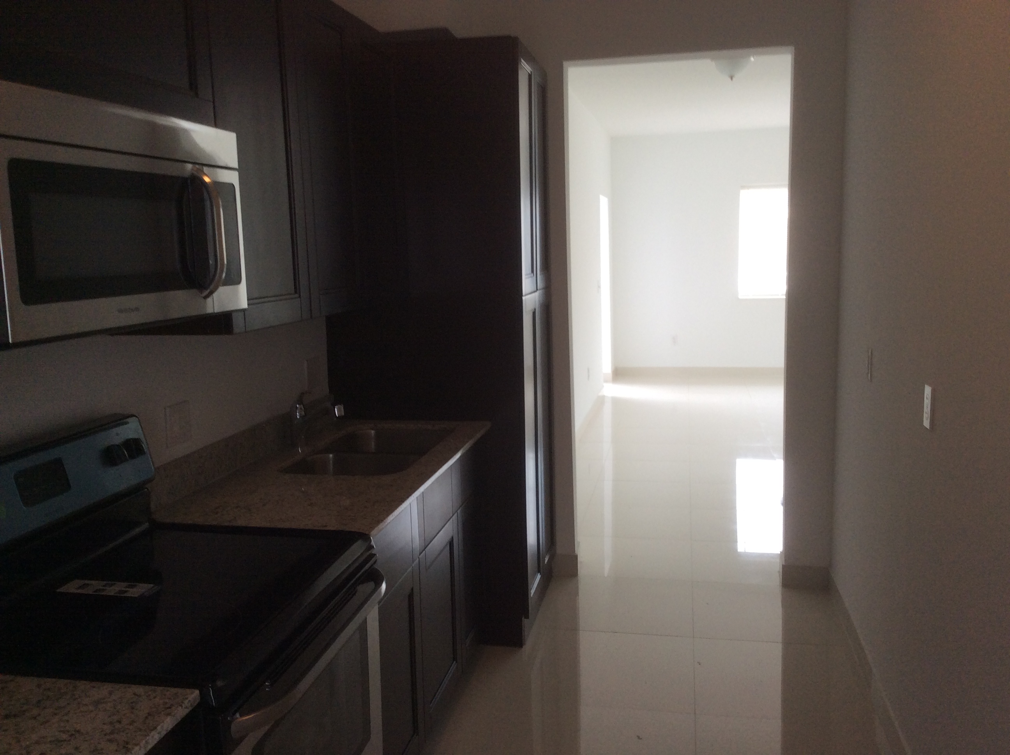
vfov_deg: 44.1
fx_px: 932
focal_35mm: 32
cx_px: 505
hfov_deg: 56.9
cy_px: 378
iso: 50
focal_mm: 3.3
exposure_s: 1/60
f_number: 2.4
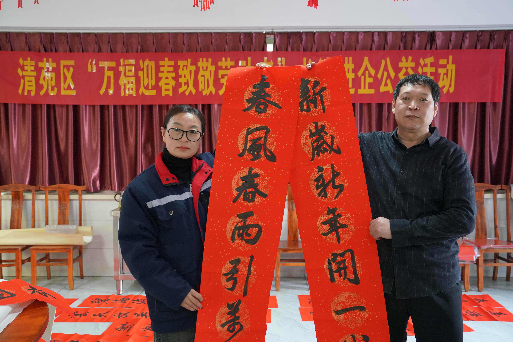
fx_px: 485
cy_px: 171
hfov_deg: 55.8
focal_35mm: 34
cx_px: 256
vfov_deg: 38.9
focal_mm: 34
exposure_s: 1/160
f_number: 4
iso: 4000
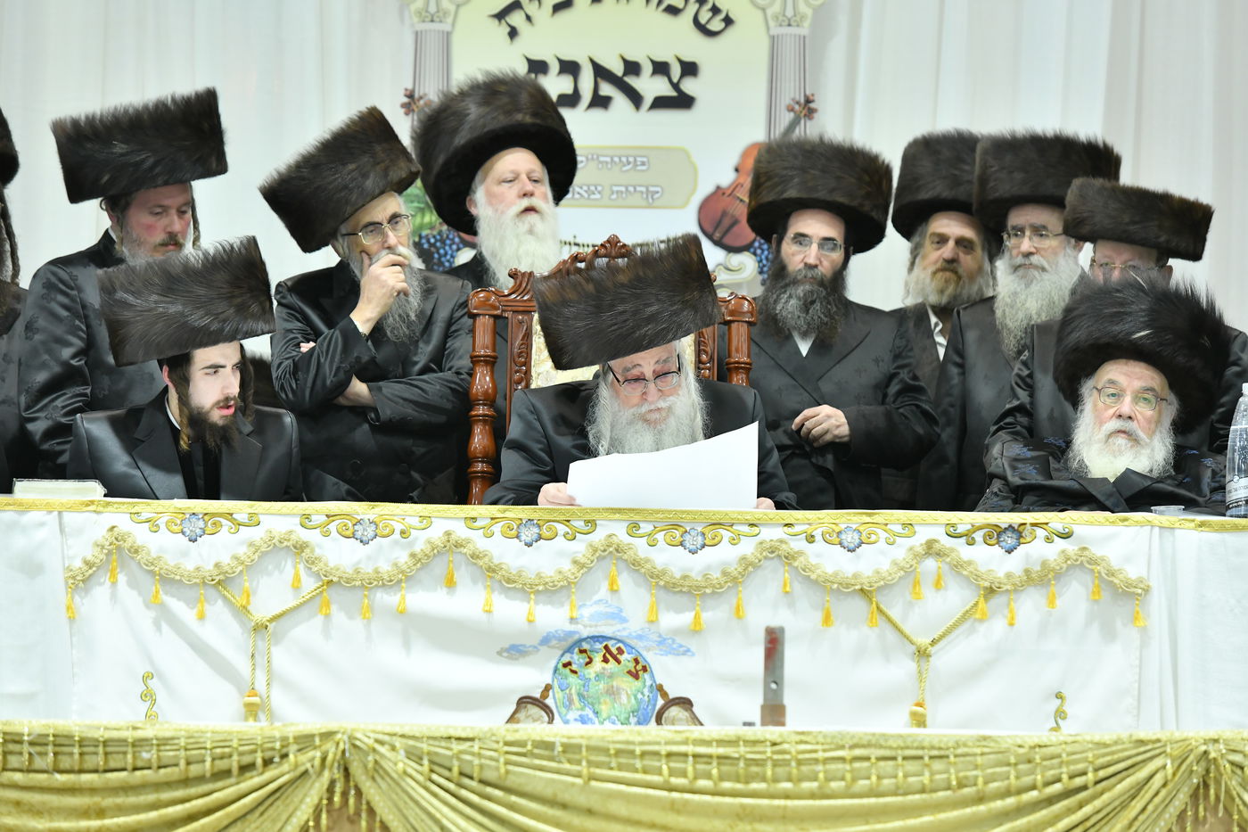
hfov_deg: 12.5
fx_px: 5719
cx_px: 624
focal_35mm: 165
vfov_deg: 8.3
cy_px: 416
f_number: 5.6
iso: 2000
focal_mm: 165
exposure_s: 1/125
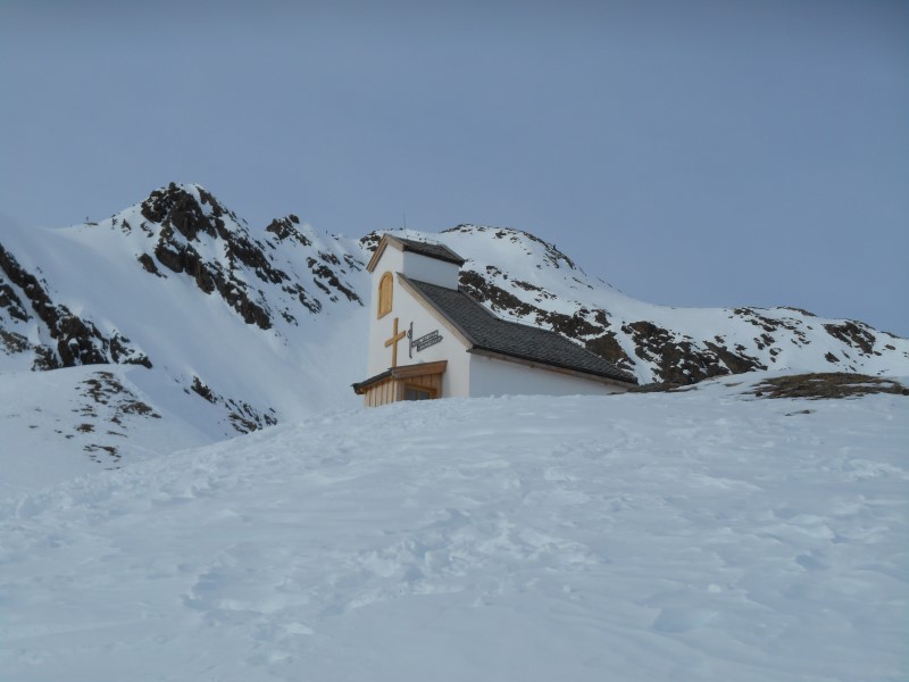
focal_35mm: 70
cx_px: 454
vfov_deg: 21.0
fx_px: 1838
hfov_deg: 27.8
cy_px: 341
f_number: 4.5
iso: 80
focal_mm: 12.5
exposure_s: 1/1250
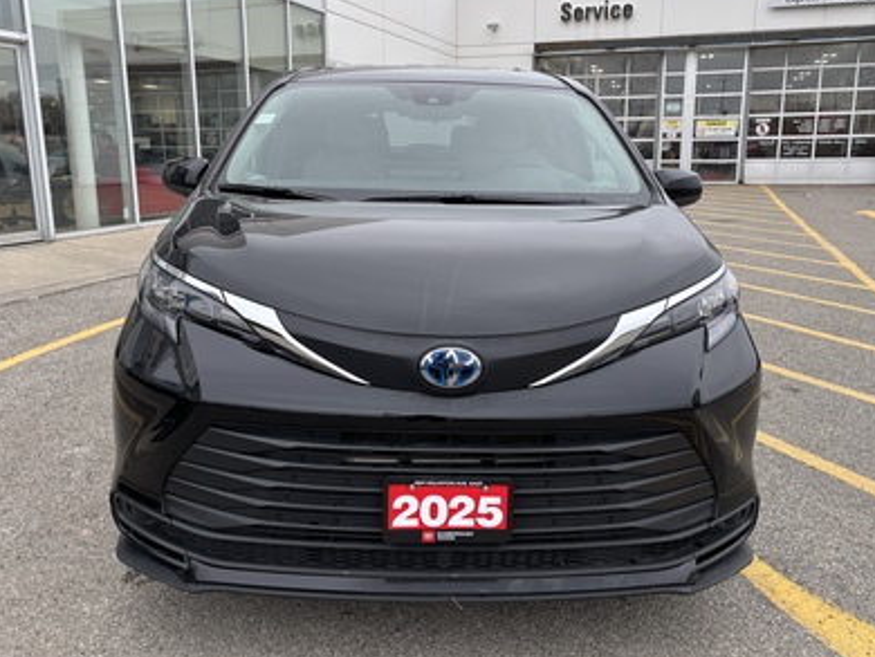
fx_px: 708
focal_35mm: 28
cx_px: 431
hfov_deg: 63.4
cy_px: 344
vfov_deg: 49.8
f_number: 1.6
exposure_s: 1/224
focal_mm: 5.96
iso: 40
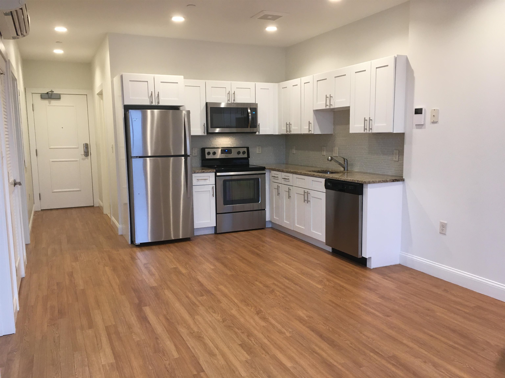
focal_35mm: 29
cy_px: 189
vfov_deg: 48.2
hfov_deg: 61.7
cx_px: 252
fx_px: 423
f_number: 2.2
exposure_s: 1/30
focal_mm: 4.15
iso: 40
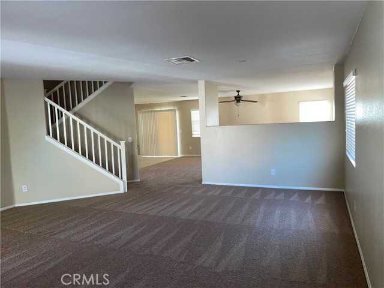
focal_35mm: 26
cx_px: 192
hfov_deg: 67.3
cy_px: 144
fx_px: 288
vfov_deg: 53.1
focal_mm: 4.2
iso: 40
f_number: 1.6
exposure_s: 1/27
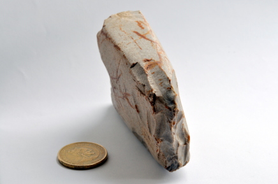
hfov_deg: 22.7
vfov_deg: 15.1
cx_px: 139
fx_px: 694
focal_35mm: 90
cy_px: 92
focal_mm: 60
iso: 200
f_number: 16
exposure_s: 1/3
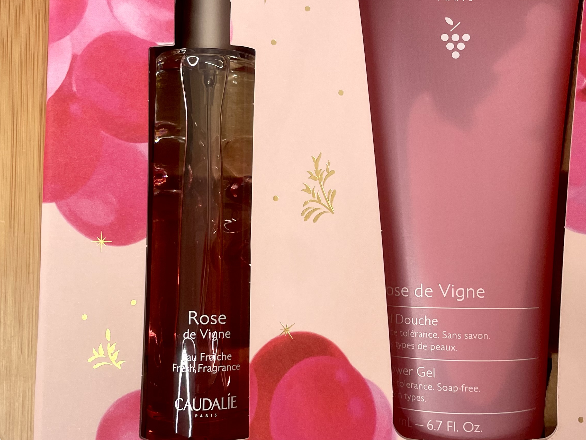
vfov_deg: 31.5
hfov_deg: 41.1
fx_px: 779
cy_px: 201
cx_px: 347
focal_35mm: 46
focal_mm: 4.2
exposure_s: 1/100
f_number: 1.6
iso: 100
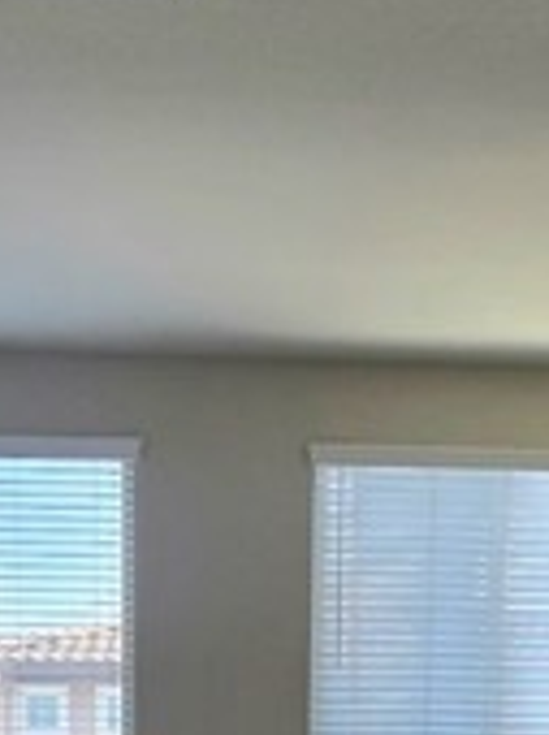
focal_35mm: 49
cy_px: 834
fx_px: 1039
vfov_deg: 33.3
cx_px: 238
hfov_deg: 29.6
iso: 80
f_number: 2.2
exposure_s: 1/120
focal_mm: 2.2
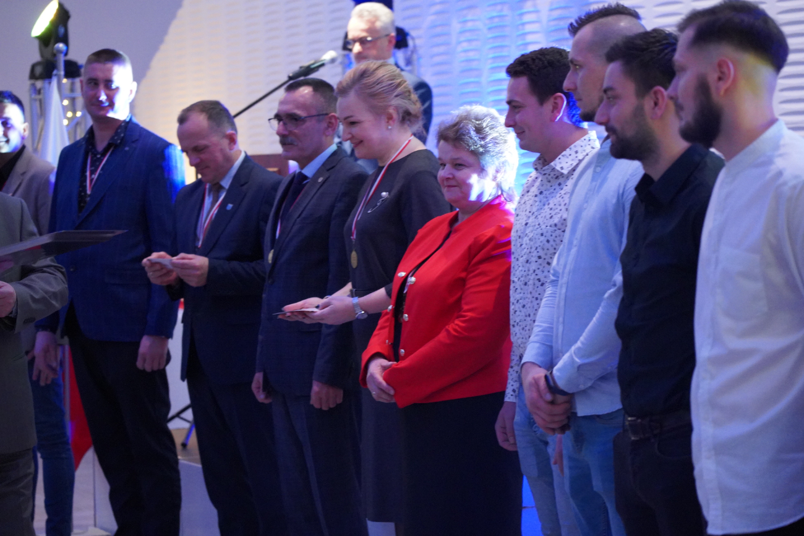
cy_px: 268
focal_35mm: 105
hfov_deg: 19.5
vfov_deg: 13.0
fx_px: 2345
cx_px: 402
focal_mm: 105
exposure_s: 1/125
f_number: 4
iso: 12800
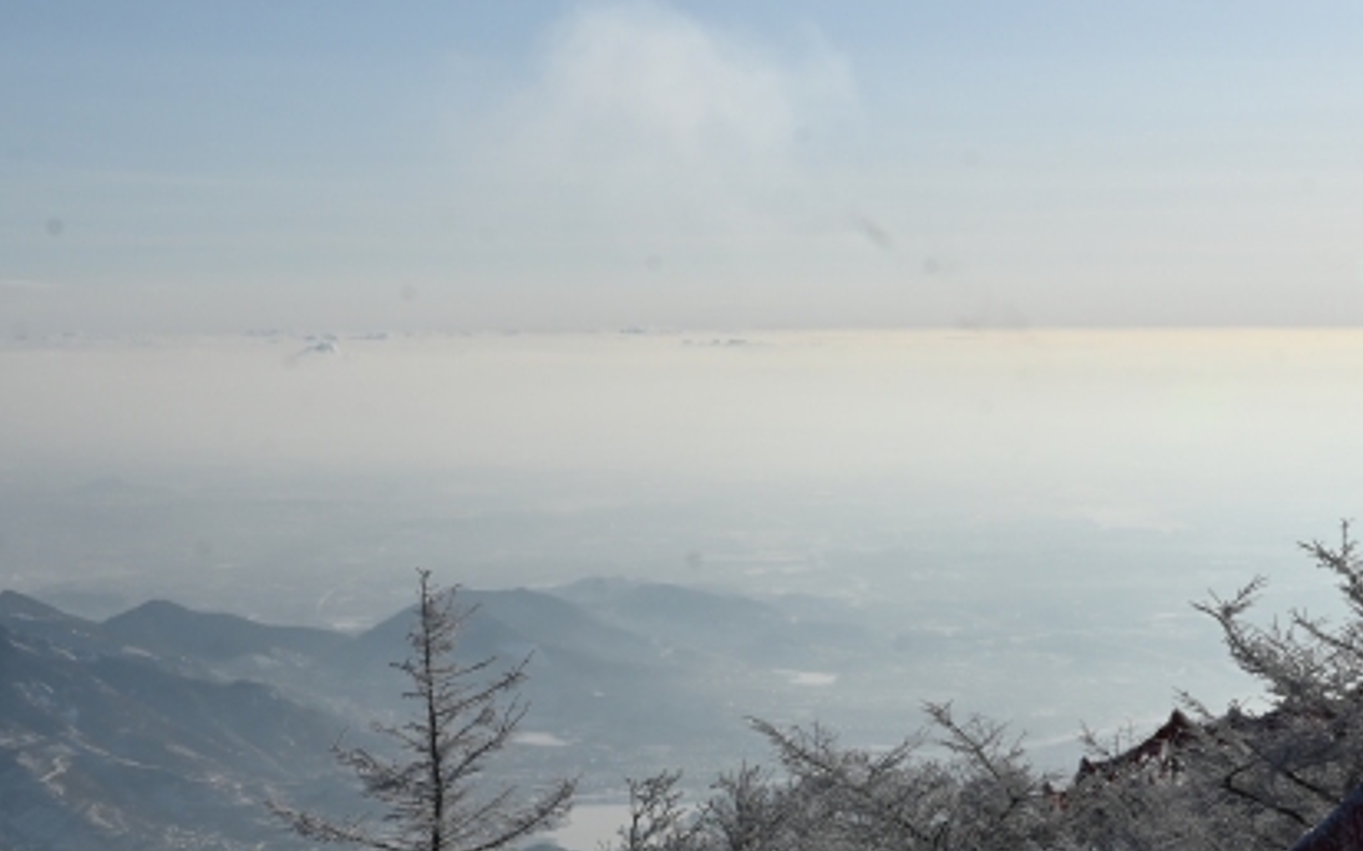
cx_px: 528
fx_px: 2637
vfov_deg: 17.8
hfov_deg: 28.9
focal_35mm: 71
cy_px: 900
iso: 160
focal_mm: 24
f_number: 16
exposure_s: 1/320
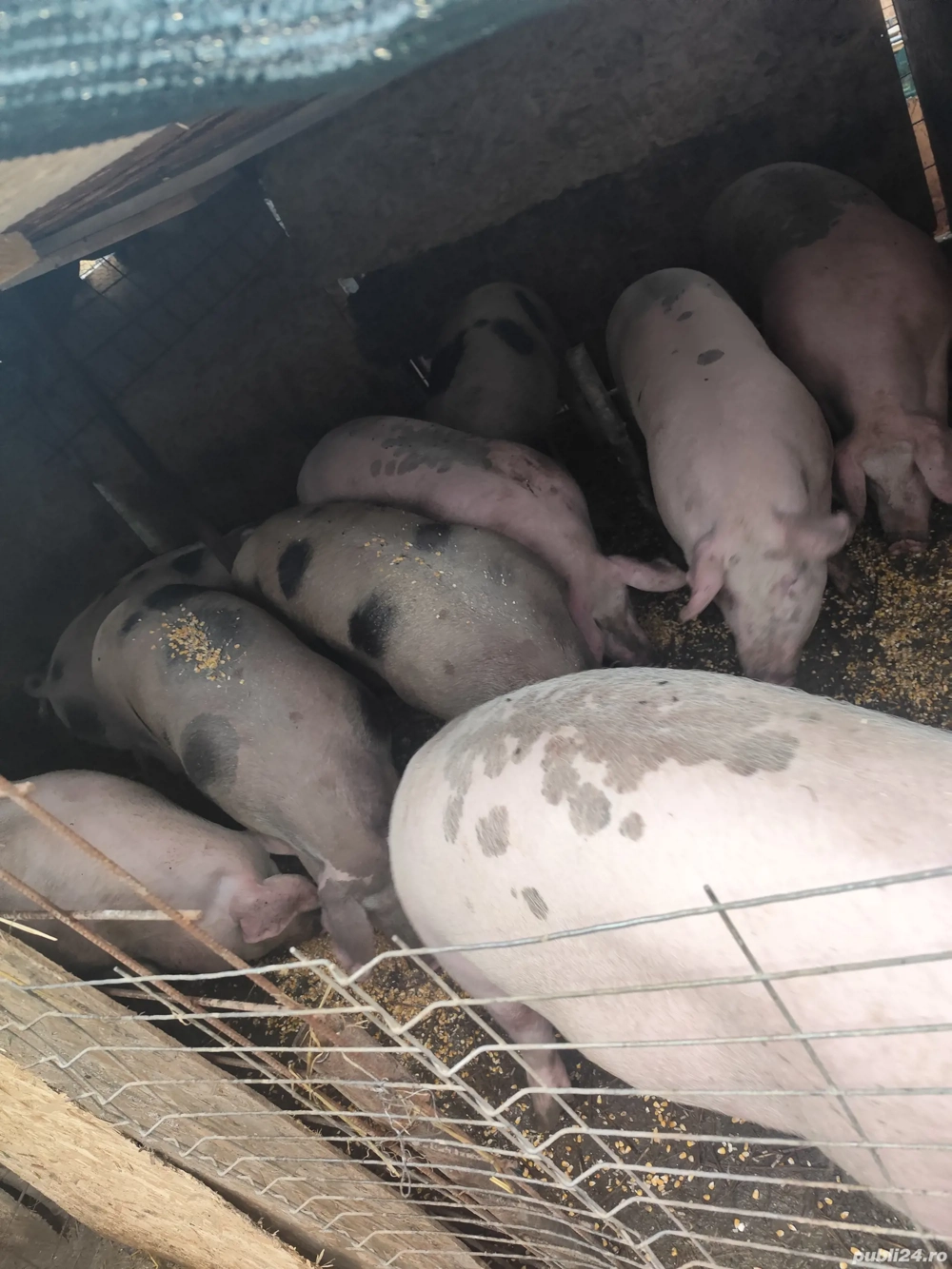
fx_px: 844
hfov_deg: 58.9
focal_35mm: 23
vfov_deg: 73.9
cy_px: 634
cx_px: 476
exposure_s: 1/50
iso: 400
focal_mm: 6.19
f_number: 1.65
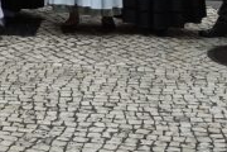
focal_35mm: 111
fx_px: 700
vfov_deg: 11.1
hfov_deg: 17.8
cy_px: -158
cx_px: -24
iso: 194
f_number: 1.89
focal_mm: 5.43
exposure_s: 1/100
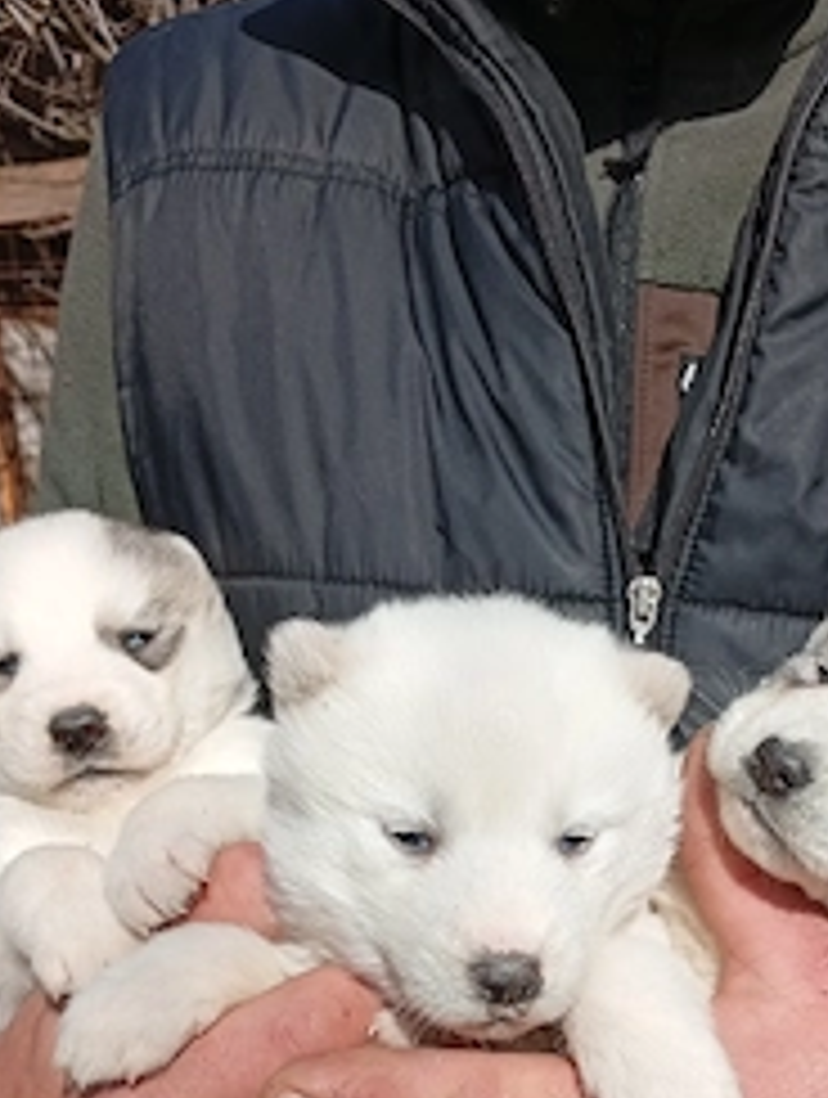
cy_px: 882
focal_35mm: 44
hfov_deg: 32.8
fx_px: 1398
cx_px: 536
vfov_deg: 41.0
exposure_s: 1/864
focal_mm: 3.98
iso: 50
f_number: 1.8
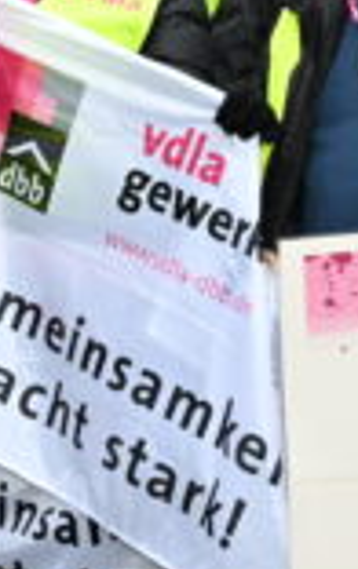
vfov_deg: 14.7
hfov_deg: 9.0
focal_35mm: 141
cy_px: 62
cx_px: -223
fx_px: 2193
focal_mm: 48
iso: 4000
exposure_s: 1/200
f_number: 16
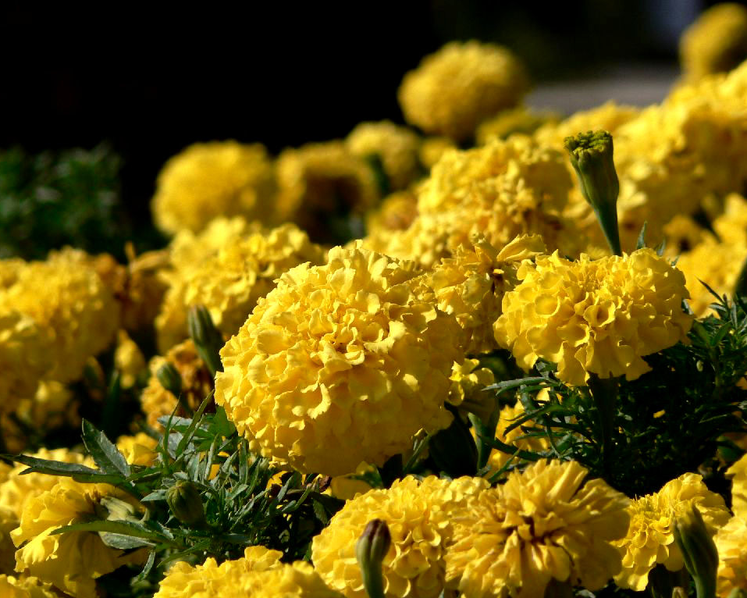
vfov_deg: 3.4
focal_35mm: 451
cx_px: 382
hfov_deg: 4.3
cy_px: 299
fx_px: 9973
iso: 80
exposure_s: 1/500
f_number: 5.6
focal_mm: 72
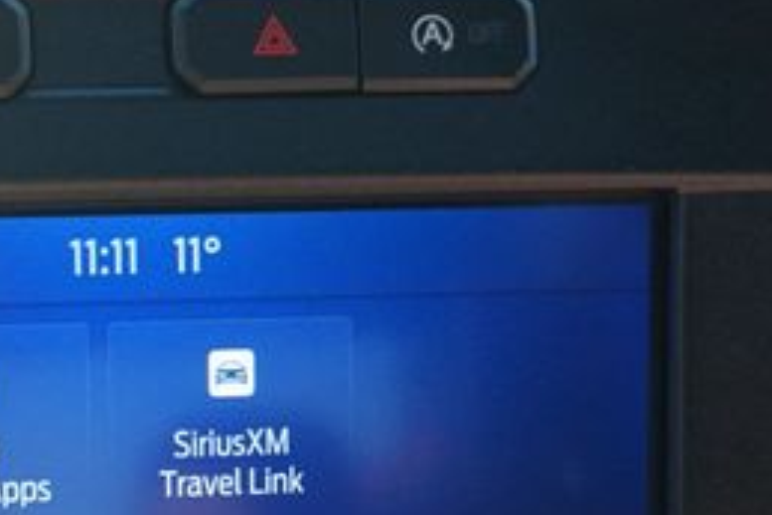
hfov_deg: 16.3
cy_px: 518
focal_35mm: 122
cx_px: -33
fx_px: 2623
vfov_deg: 11.1
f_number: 5
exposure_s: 1/160
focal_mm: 33
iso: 800
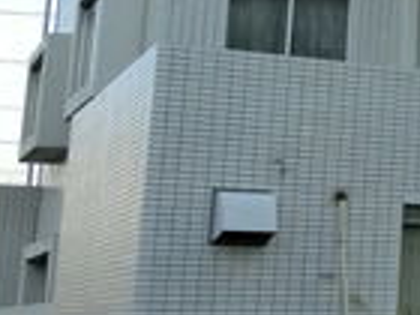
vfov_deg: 13.7
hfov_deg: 14.8
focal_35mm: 107
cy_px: 42
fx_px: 1298
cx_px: 864
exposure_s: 1/320
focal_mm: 4.5
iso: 80
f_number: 3.5
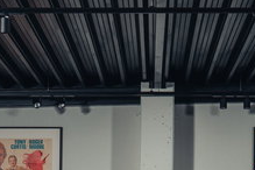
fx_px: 843
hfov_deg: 17.2
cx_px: 156
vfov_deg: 11.3
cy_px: 200
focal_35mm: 119
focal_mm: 34
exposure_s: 1/40
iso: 400
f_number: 5.6
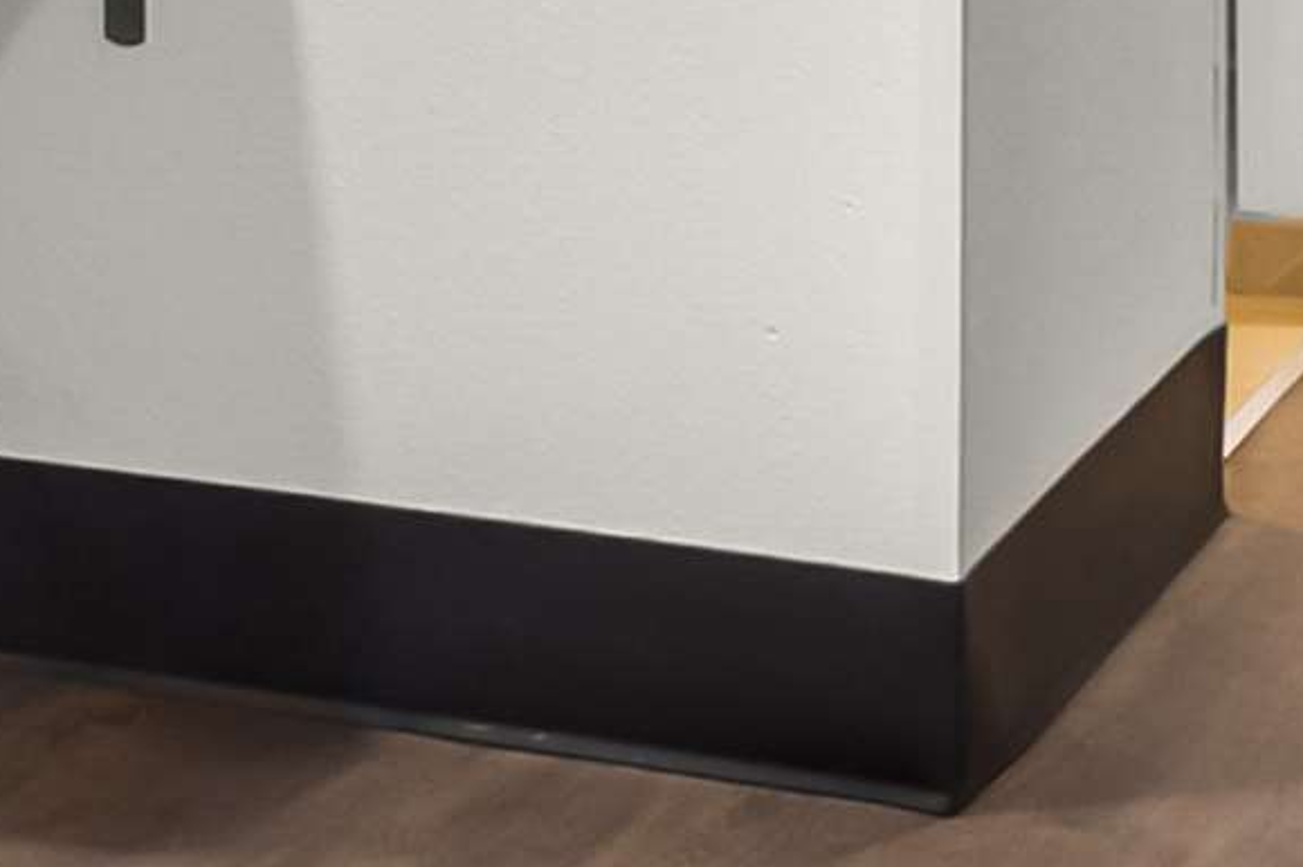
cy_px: -802
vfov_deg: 11.7
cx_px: -2424
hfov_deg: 11.9
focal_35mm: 106
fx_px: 3834
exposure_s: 1/2
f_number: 8
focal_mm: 16
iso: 400
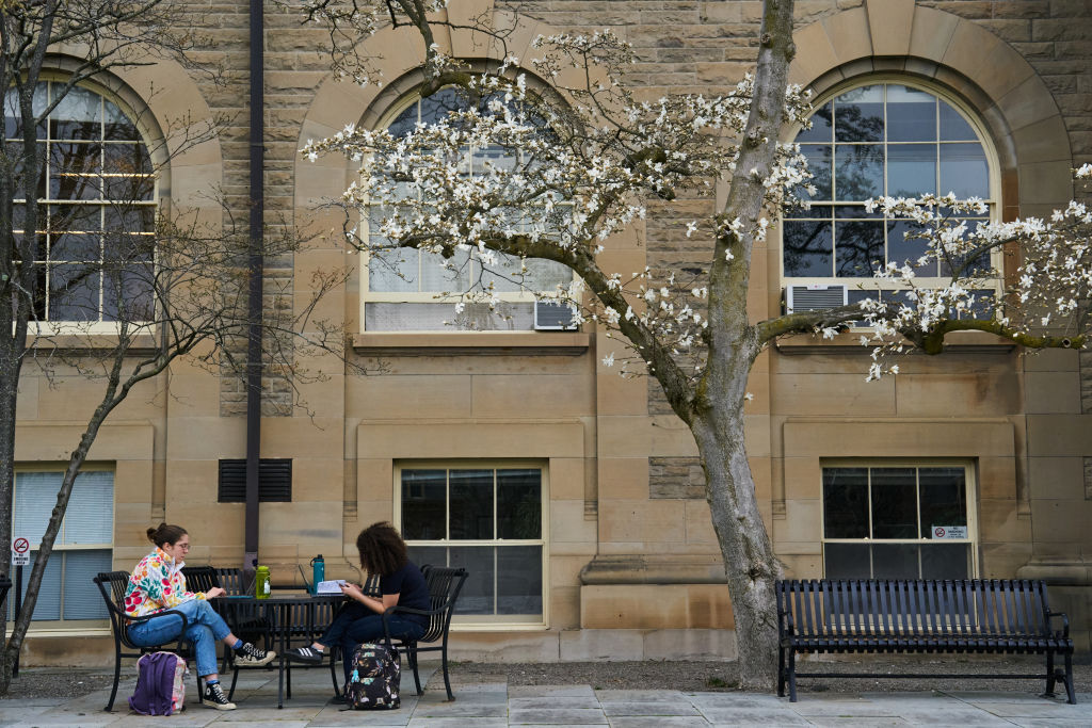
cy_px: 364
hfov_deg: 28.8
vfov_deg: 19.5
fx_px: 2123
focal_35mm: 70
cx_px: 546
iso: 3200
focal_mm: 70
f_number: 11
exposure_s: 1/250
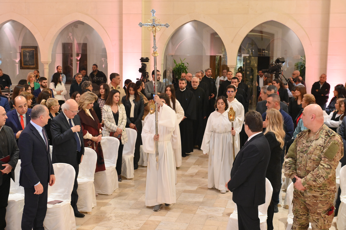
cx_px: 173
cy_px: 115
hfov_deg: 39.6
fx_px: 480
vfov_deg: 27.0
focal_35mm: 50
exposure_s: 1/160
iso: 5000
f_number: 4
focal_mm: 50
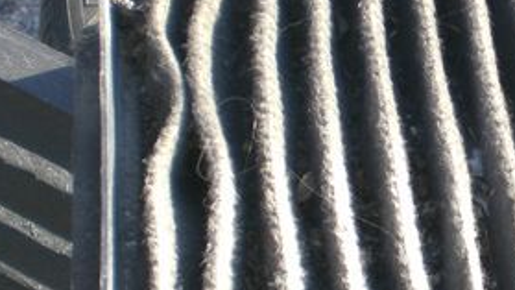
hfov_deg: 21.5
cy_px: 172
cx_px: 541
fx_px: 1297
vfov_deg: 12.7
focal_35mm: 95
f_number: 3.1
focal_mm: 6.3
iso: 100
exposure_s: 1/250
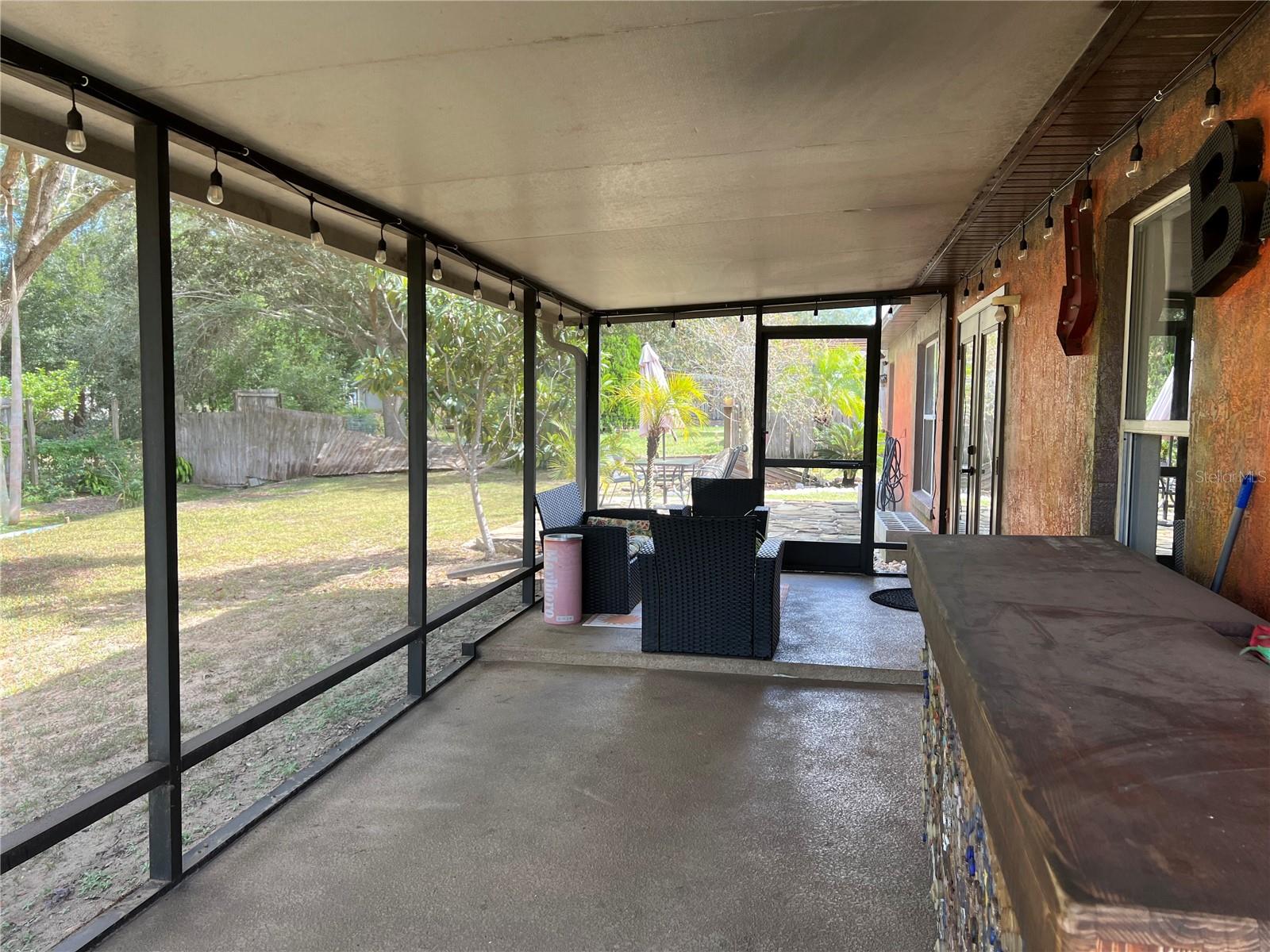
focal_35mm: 26
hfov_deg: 67.3
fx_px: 954
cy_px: 476
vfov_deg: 53.1
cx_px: 635
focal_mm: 5.7
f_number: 1.5
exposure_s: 1/158
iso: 40
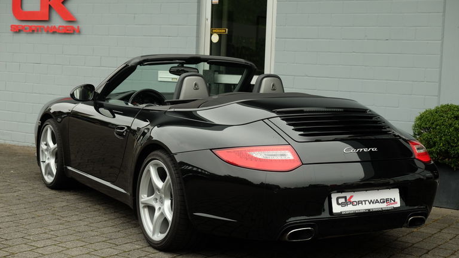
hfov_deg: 33.8
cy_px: 133
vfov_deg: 19.4
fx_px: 755
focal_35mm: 62
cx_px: 230
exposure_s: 1/125
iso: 200
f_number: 4
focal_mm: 39
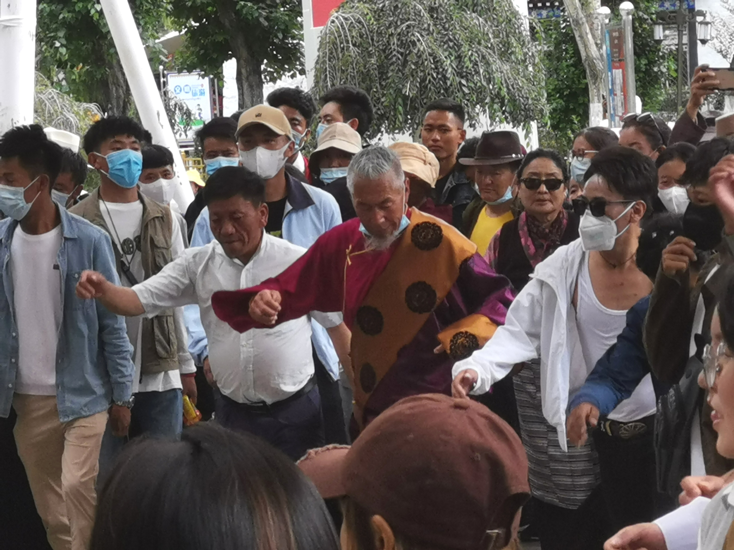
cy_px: 275
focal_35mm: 140
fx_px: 2969
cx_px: 367
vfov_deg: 10.6
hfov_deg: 14.1
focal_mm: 3.95
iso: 50
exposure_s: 1/271
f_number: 2.4
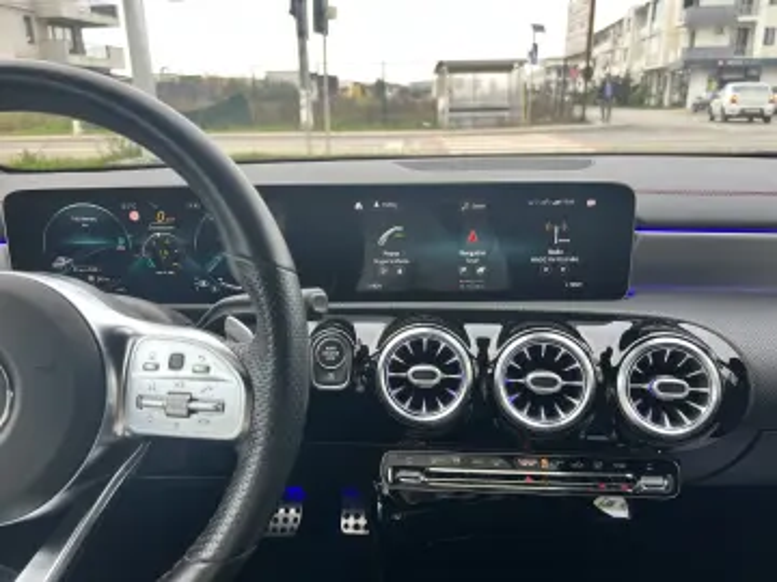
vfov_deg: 53.1
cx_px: 388
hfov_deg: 67.3
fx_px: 584
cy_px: 291
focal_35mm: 26
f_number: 1.5
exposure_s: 1/121
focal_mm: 5.7
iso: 100
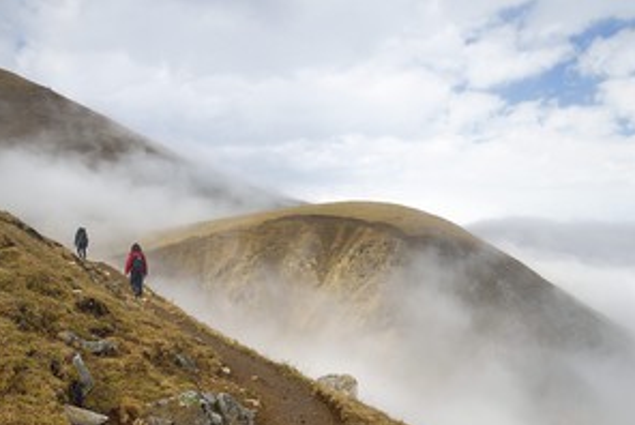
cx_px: 408
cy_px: 298
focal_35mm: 34
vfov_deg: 38.3
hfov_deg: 54.9
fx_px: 600
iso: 200
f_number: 13
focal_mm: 24
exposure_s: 1/400
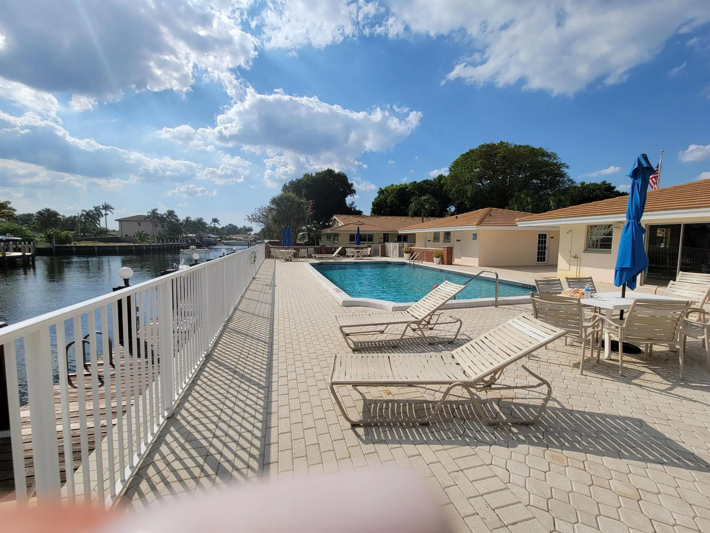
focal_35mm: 13
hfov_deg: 106.2
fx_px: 267
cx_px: 355
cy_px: 266
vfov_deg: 89.9
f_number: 2.2
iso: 50
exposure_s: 1/4444
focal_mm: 2.2
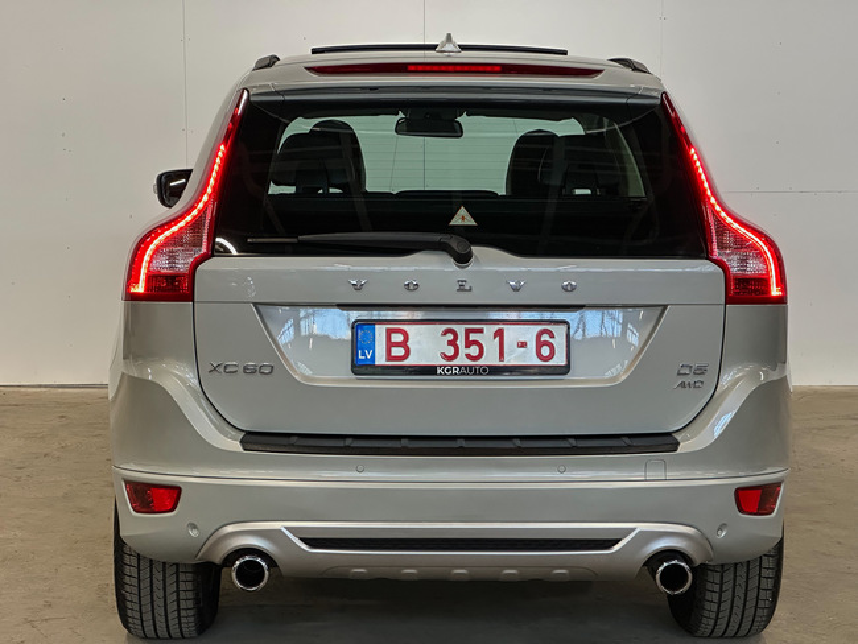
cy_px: 322
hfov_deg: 25.3
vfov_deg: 19.2
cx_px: 429
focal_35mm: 77
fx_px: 1909
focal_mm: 9
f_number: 2.8
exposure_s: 1/54
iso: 250
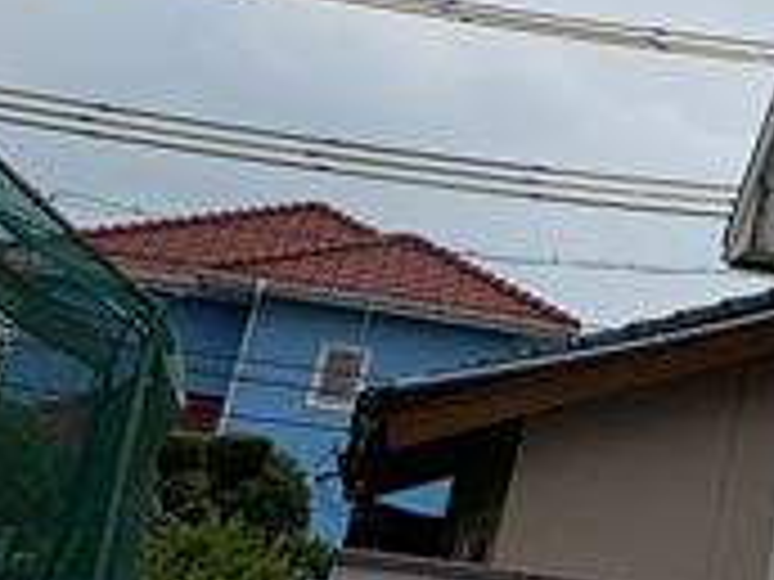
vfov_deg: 13.8
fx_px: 2169
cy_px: -418
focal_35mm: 97
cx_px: 1174
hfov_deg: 18.0
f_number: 1.8
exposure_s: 1/4673
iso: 25
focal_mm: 4.25
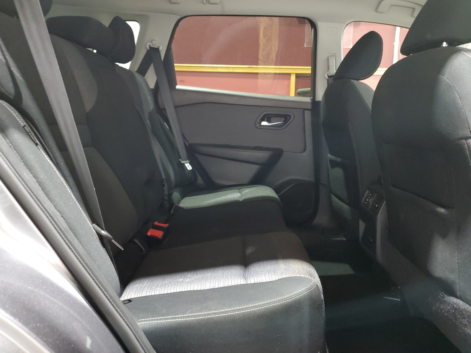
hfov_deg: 67.3
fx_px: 354
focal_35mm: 26
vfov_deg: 53.1
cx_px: 236
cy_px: 176
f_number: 1.5
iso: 331
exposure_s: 1/15
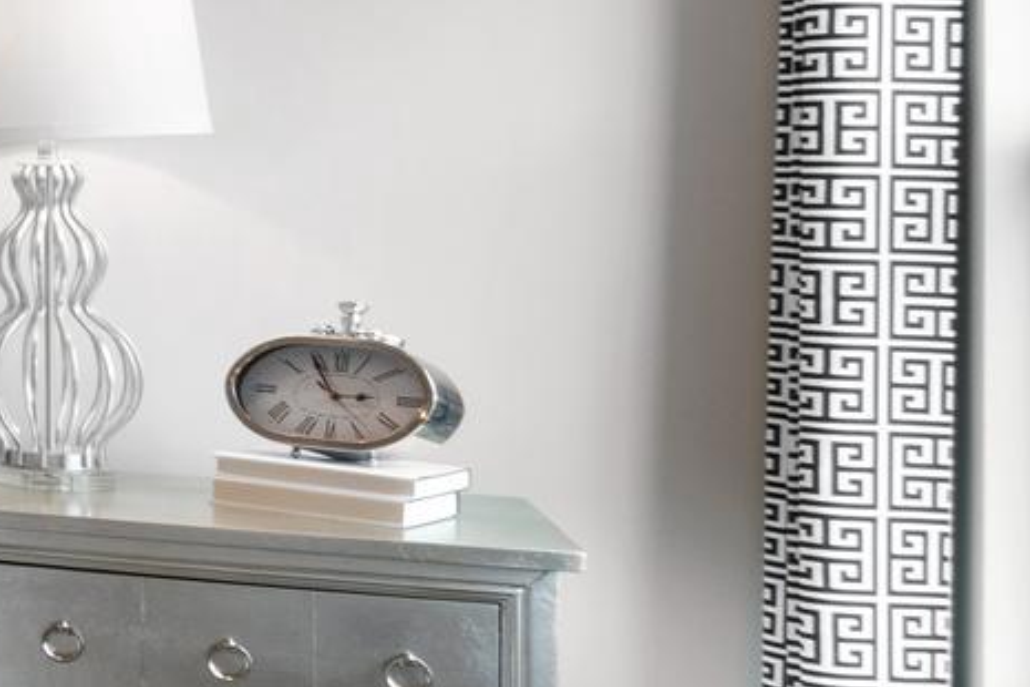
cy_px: 163
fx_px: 1888
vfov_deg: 20.4
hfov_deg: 18.6
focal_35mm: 66
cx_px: -1061
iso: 400
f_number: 8
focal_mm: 10
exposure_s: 1/5
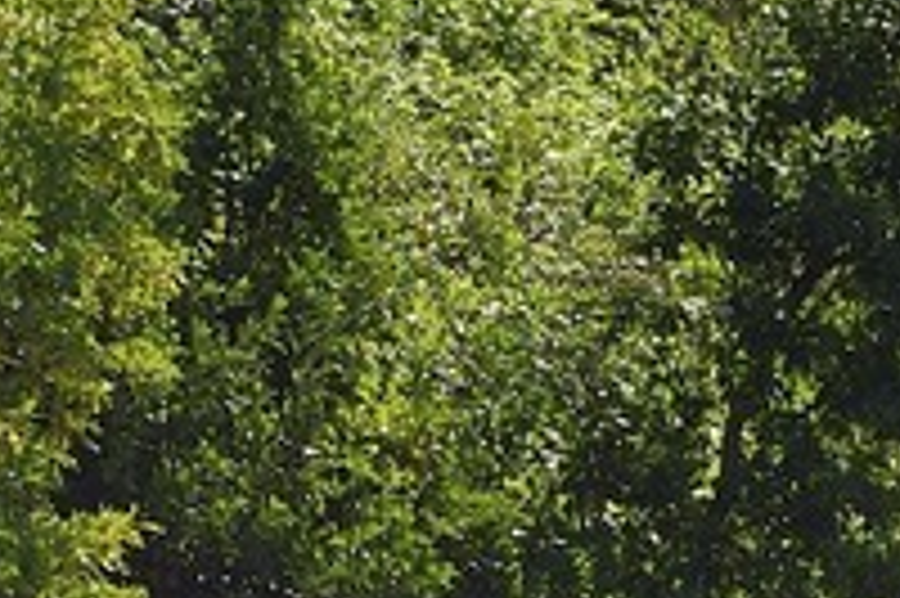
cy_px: 665
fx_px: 31923
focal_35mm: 1278
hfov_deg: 1.6
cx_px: 2979
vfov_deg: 1.1
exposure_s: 1/800
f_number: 6.3
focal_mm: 160
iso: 200
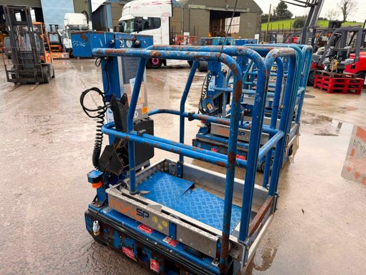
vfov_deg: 56.8
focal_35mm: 24
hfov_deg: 71.6
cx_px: 183
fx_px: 254
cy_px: 138
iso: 50
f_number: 1.78
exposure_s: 1/121
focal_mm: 6.76
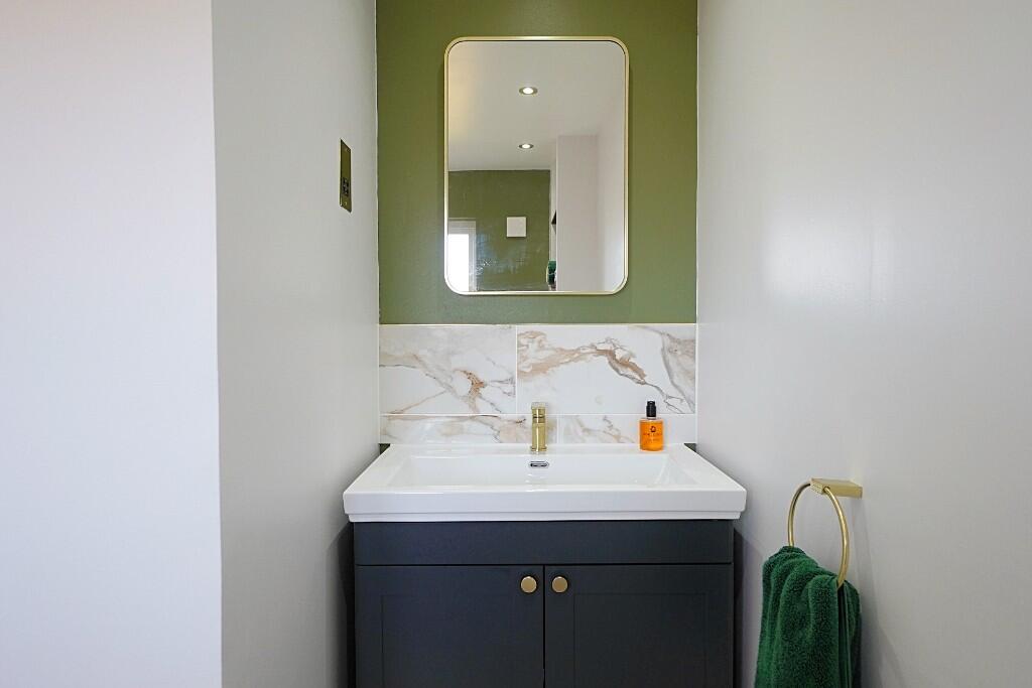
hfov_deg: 81.2
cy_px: 344
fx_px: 602
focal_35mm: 21
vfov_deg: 59.5
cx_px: 516
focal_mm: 14
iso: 640
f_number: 4
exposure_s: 1/160
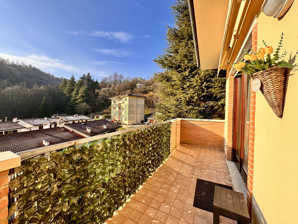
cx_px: 149
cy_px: 112
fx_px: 121
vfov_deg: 85.7
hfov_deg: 102.1
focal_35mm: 14
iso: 50
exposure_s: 1/669
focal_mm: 2.22
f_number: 2.2
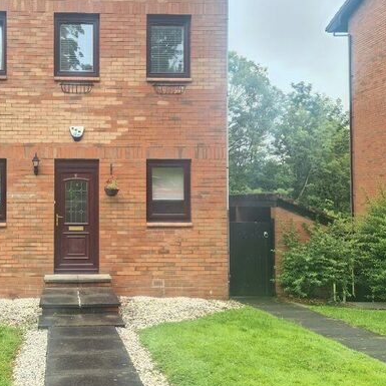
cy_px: 181
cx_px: 83
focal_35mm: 37
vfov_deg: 44.9
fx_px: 467
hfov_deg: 43.1
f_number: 1.8
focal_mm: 5.4
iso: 50
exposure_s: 1/180
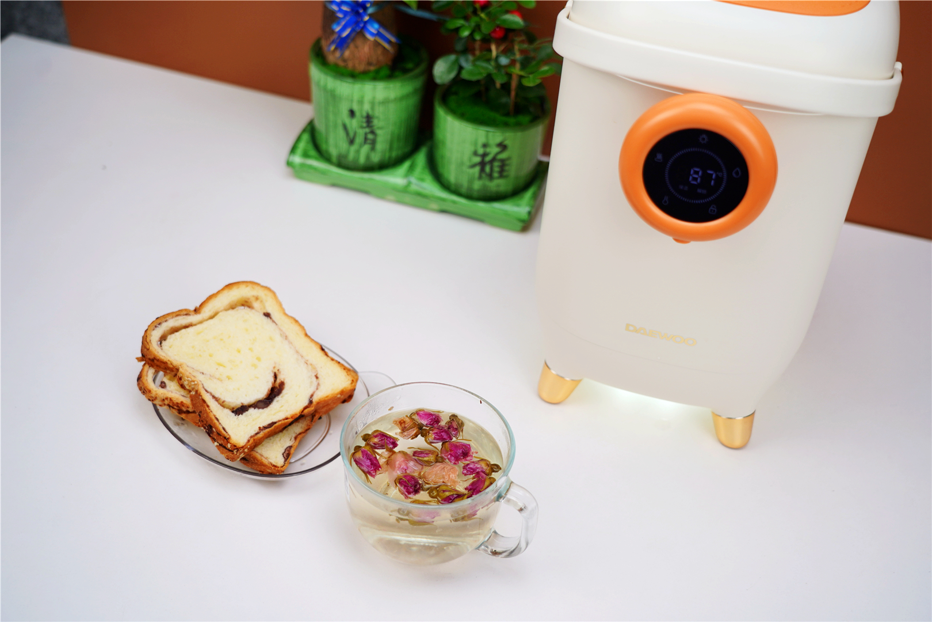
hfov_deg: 42.7
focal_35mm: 46
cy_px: 311
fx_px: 1191
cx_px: 466
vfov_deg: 29.2
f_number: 4
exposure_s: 1/100
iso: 160
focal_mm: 46
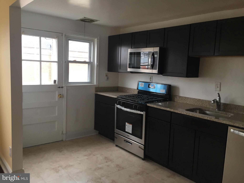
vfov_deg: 48.2
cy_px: 92
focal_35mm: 29
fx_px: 204
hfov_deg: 61.7
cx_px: 122
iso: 32
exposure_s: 1/30
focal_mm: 4.15
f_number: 2.2
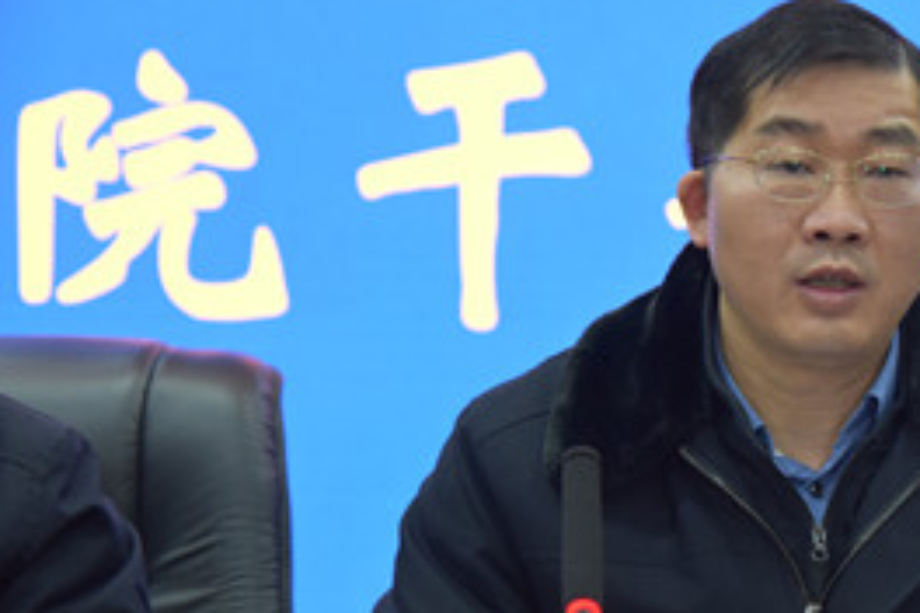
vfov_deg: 11.1
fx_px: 3143
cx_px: 808
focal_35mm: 123
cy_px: 388
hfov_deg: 16.5
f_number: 4
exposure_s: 1/60
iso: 1800
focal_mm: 65
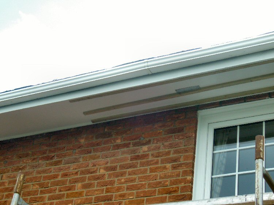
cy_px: 102
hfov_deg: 24.7
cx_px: 137
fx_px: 625
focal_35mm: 79
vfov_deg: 18.7
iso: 100
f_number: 4.3
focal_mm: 13
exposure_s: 1/125
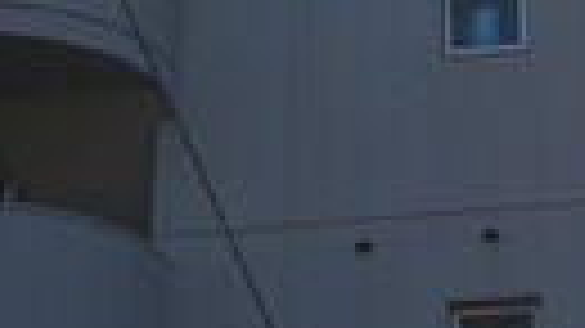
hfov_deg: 14.7
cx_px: 482
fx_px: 2248
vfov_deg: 8.2
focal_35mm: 145
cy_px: -106
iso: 100
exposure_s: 1/200
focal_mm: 20
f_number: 10
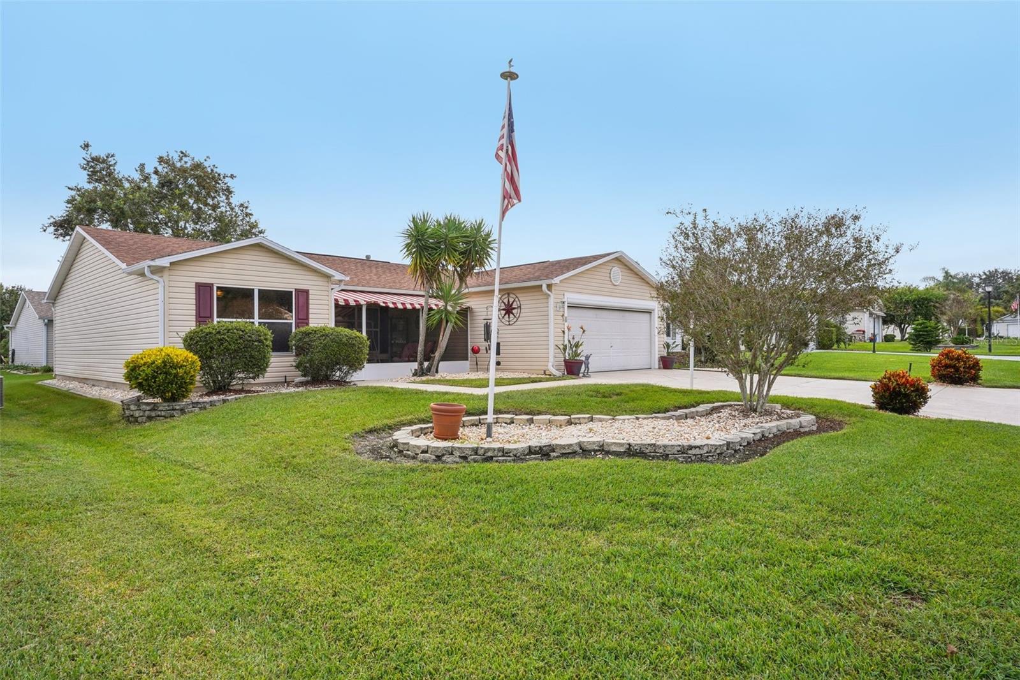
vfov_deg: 59.5
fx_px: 595
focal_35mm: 21
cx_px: 510
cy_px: 340
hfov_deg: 81.2
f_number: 18
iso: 100
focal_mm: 21
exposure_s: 1/40
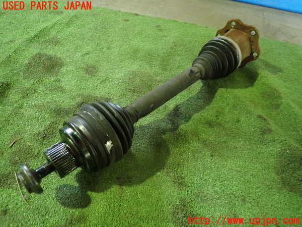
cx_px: 151
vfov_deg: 54.9
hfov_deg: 69.4
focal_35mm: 25
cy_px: 114
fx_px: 218
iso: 800
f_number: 2
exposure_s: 1/30
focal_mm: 4.5
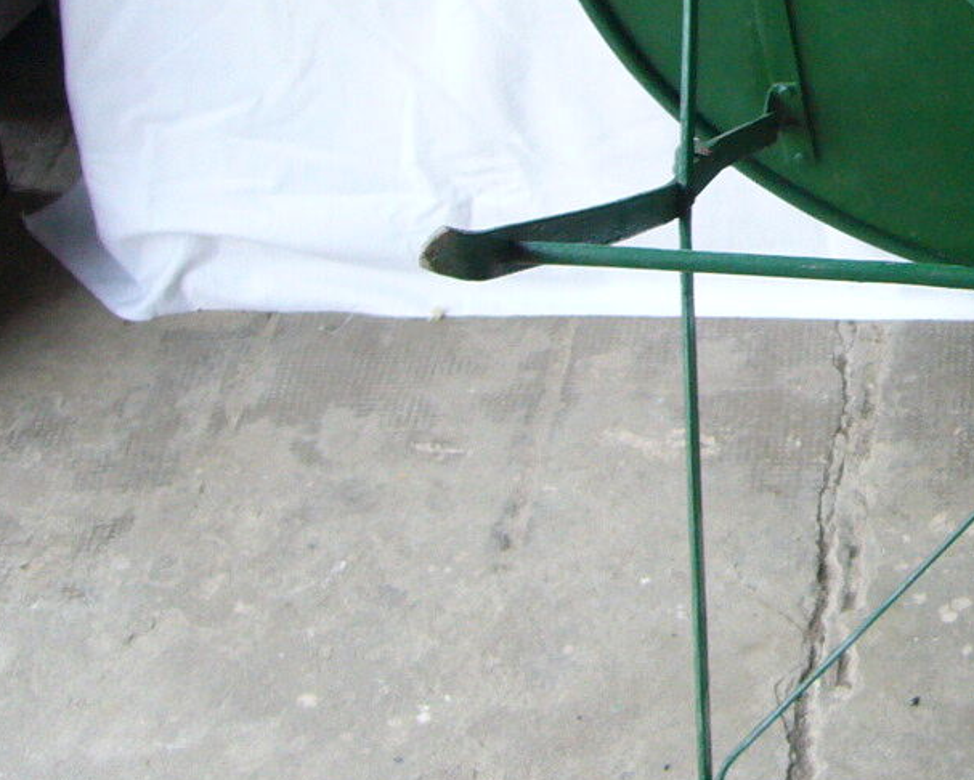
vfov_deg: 16.9
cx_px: 1175
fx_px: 2595
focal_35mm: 90
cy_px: 108
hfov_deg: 19.9
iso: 160
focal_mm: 5.8
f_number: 2.8
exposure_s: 1/15
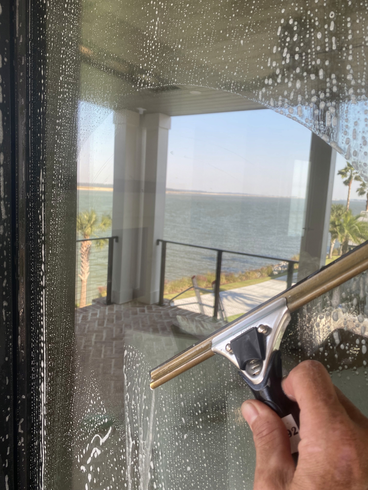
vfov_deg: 67.3
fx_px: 369
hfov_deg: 53.1
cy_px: 245
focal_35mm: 26
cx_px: 184
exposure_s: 1/135
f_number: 1.8
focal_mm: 4.25
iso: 32
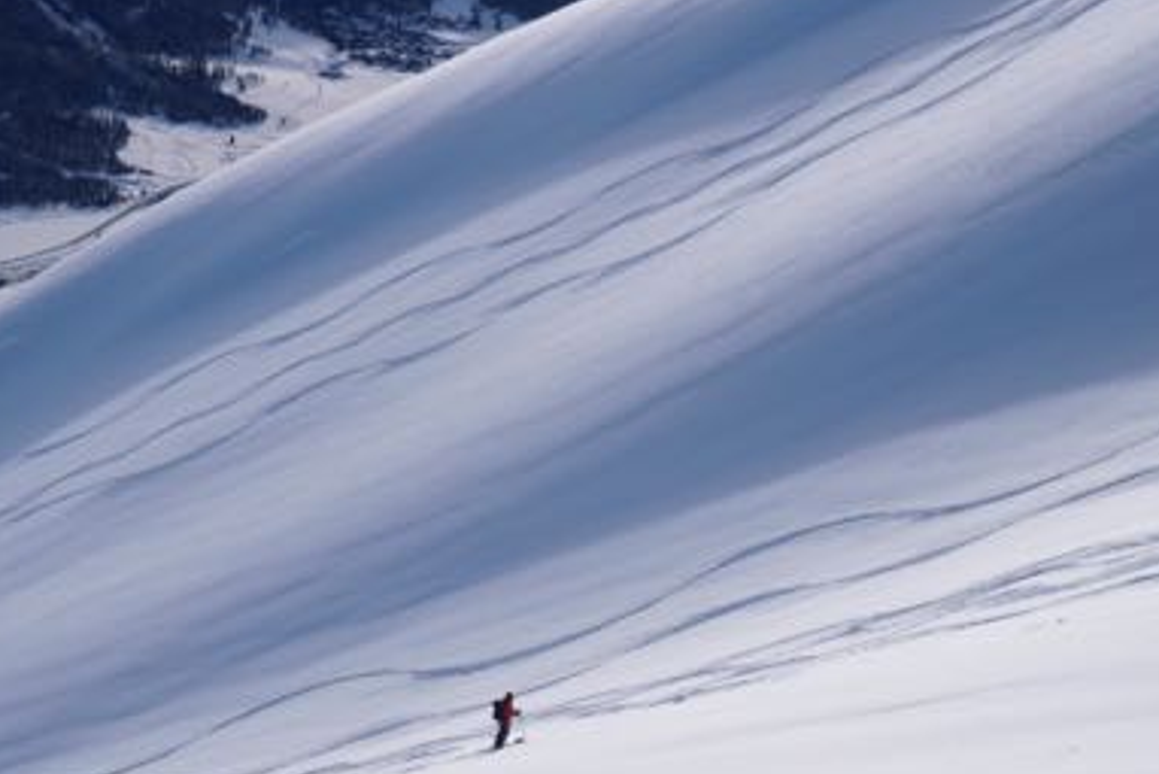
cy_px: 612
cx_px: 212
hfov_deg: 25.5
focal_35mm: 78
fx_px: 2507
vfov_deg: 17.4
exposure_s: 1/2000
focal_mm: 31
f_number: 4
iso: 125
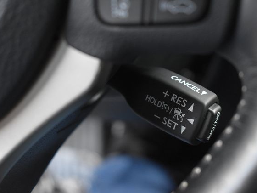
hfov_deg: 29.4
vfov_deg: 22.3
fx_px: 490
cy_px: 97
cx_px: 134
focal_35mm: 66
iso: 2200
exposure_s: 1/125
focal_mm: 40
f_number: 4.8
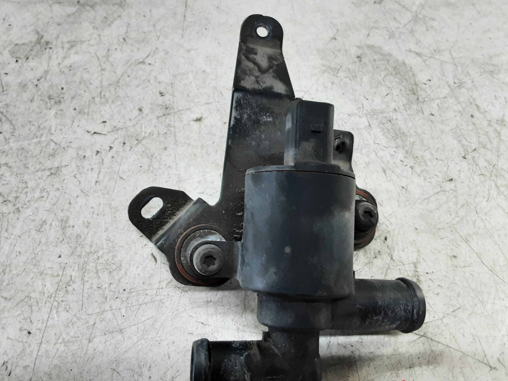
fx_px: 396
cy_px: 190
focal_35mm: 27
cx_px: 254
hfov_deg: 65.3
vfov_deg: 51.4
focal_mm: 2.91
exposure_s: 1/50
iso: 125
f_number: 1.9
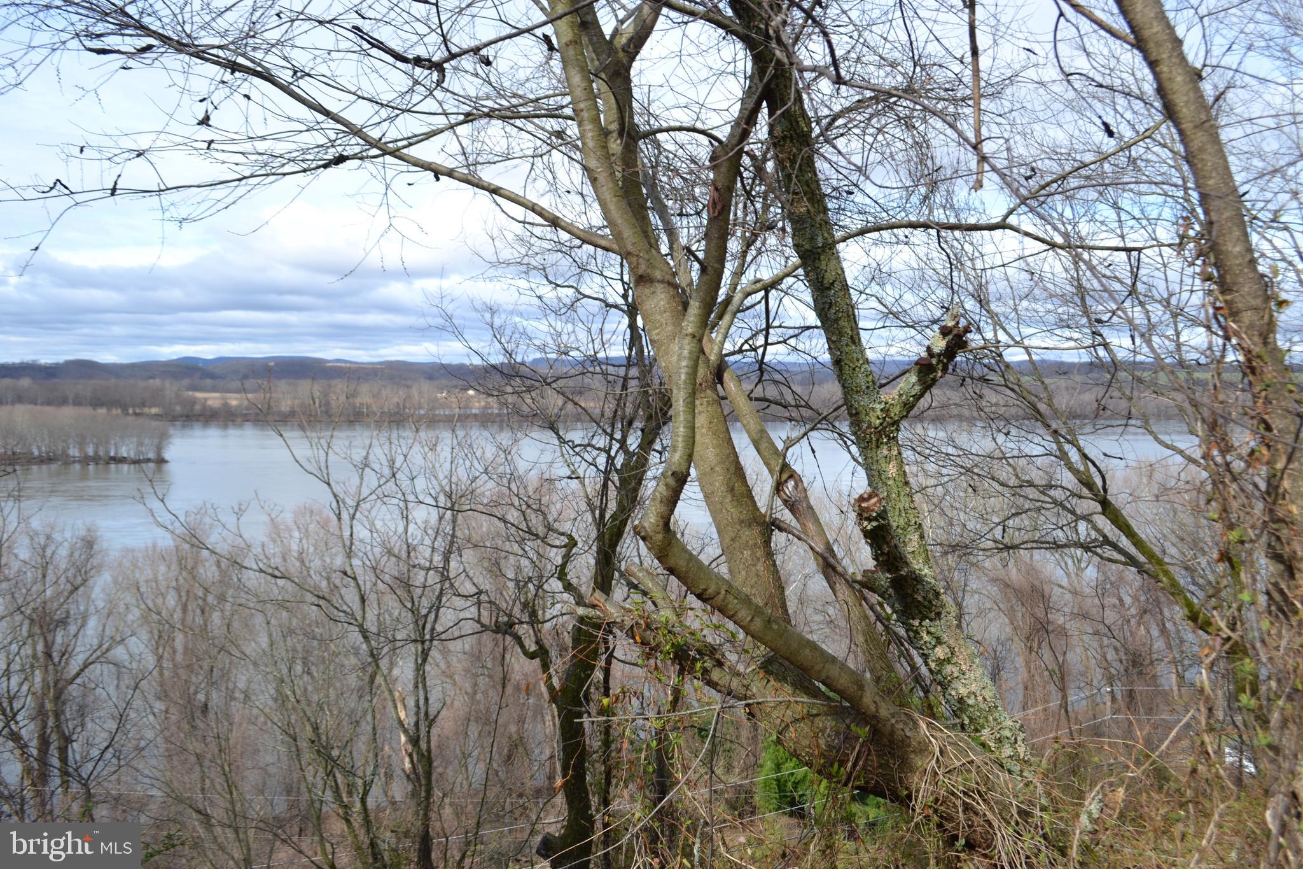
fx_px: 1086
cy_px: 434
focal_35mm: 30
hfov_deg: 61.9
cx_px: 652
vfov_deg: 43.6
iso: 100
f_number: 7.1
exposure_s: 1/200
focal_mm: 20
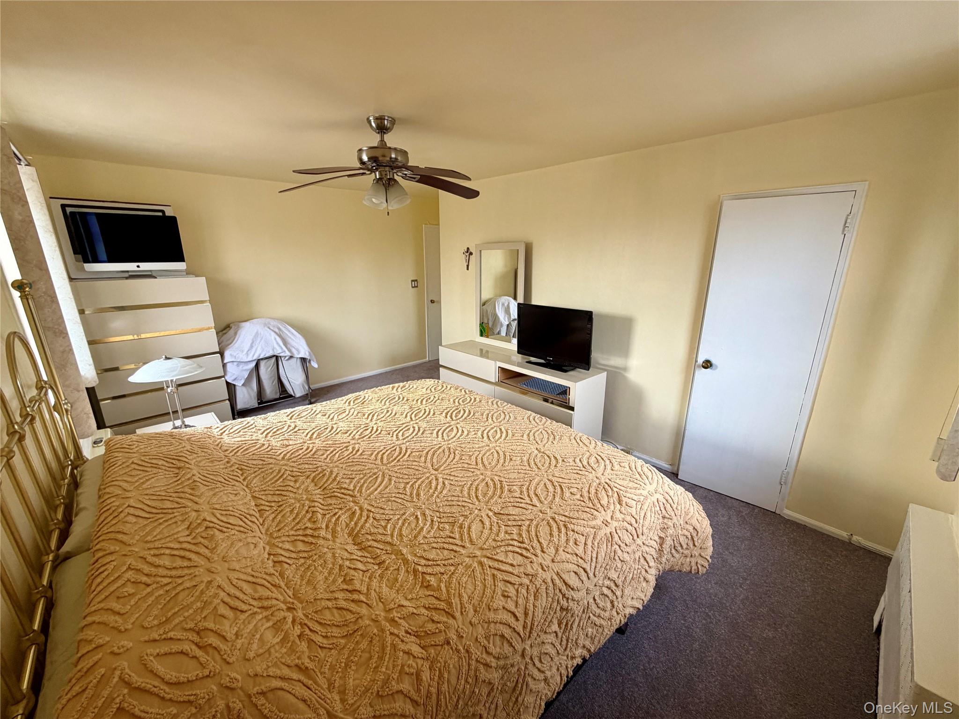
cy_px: 360
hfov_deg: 102.1
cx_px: 480
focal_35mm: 14
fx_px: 388
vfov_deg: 85.7
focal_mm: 2.22
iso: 160
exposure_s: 1/121
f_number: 2.2
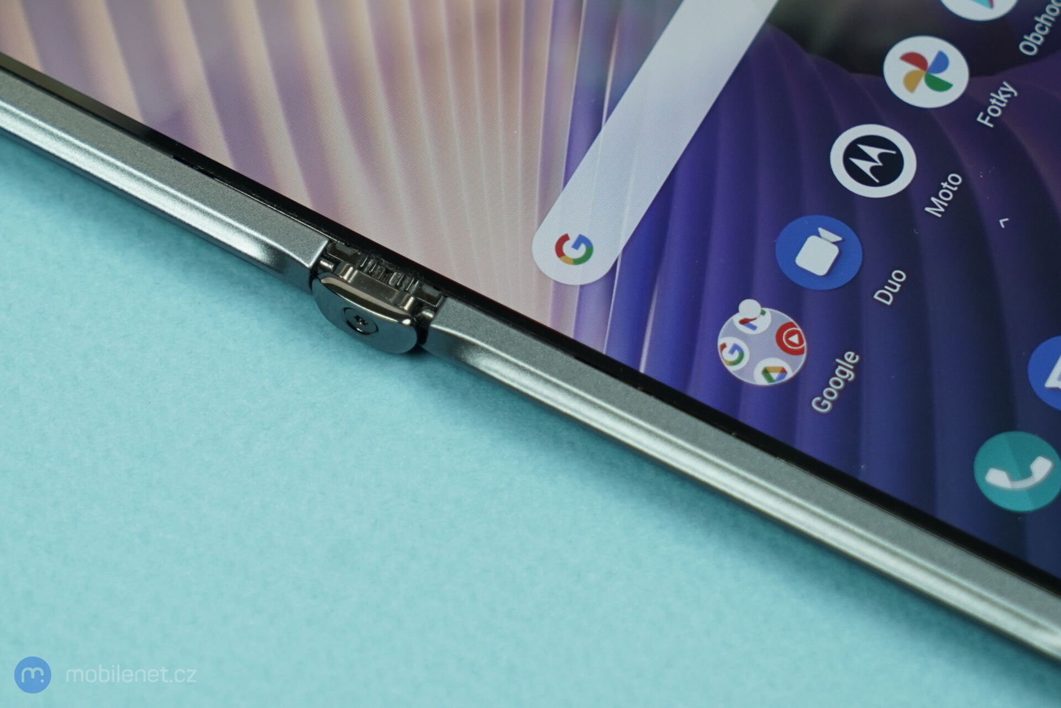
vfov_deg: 19.5
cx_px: 530
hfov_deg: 28.8
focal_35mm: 70
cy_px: 354
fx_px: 2063
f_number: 5.6
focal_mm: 70
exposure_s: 1/200
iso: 1250
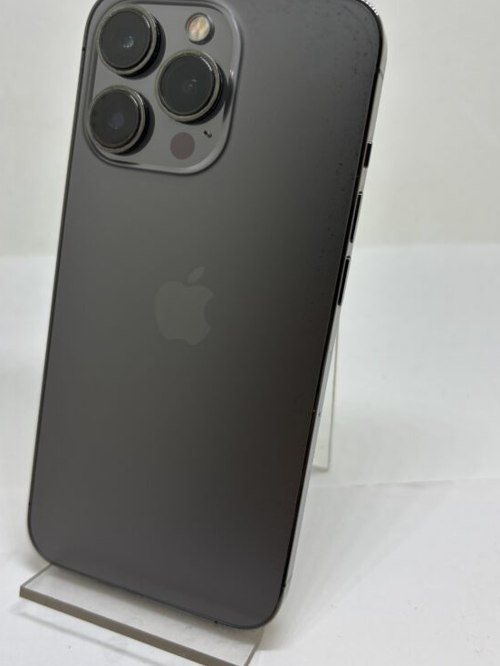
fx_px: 635
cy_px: 344
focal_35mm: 33
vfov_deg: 55.3
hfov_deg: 42.9
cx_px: 225
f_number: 1.6
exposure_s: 1/121
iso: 50
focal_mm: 5.96
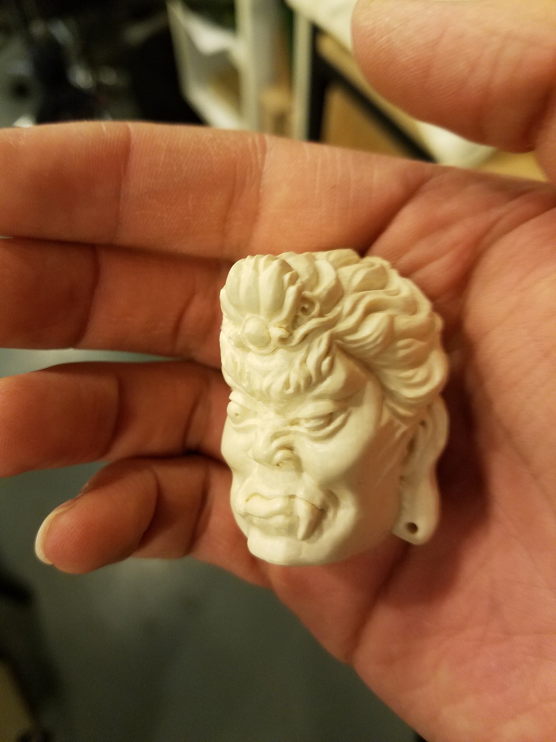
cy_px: 371
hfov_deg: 53.1
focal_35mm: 26
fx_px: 557
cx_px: 278
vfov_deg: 67.3
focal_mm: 4.2
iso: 160
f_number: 1.7
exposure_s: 1/25
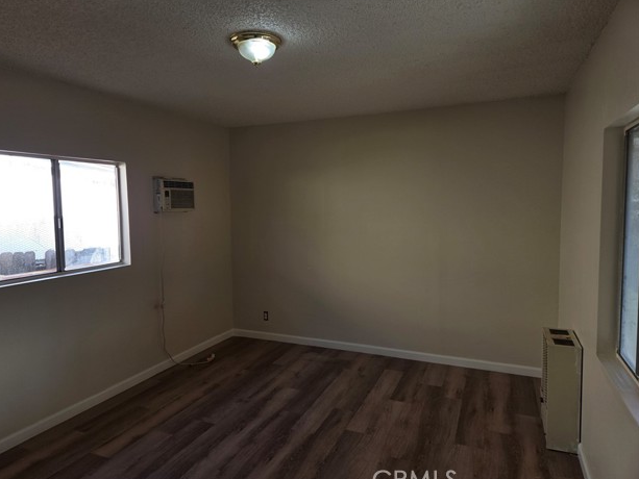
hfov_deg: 71.6
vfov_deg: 56.8
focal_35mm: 24
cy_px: 245
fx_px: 443
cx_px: 308
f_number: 1.8
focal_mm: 5.4
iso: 25
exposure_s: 1/120
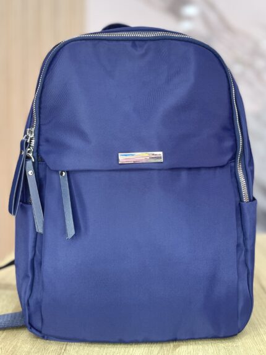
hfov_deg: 53.1
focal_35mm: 26
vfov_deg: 67.3
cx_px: 133
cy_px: 178
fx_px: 266
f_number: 1.6
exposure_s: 1/121
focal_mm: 4.2
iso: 64
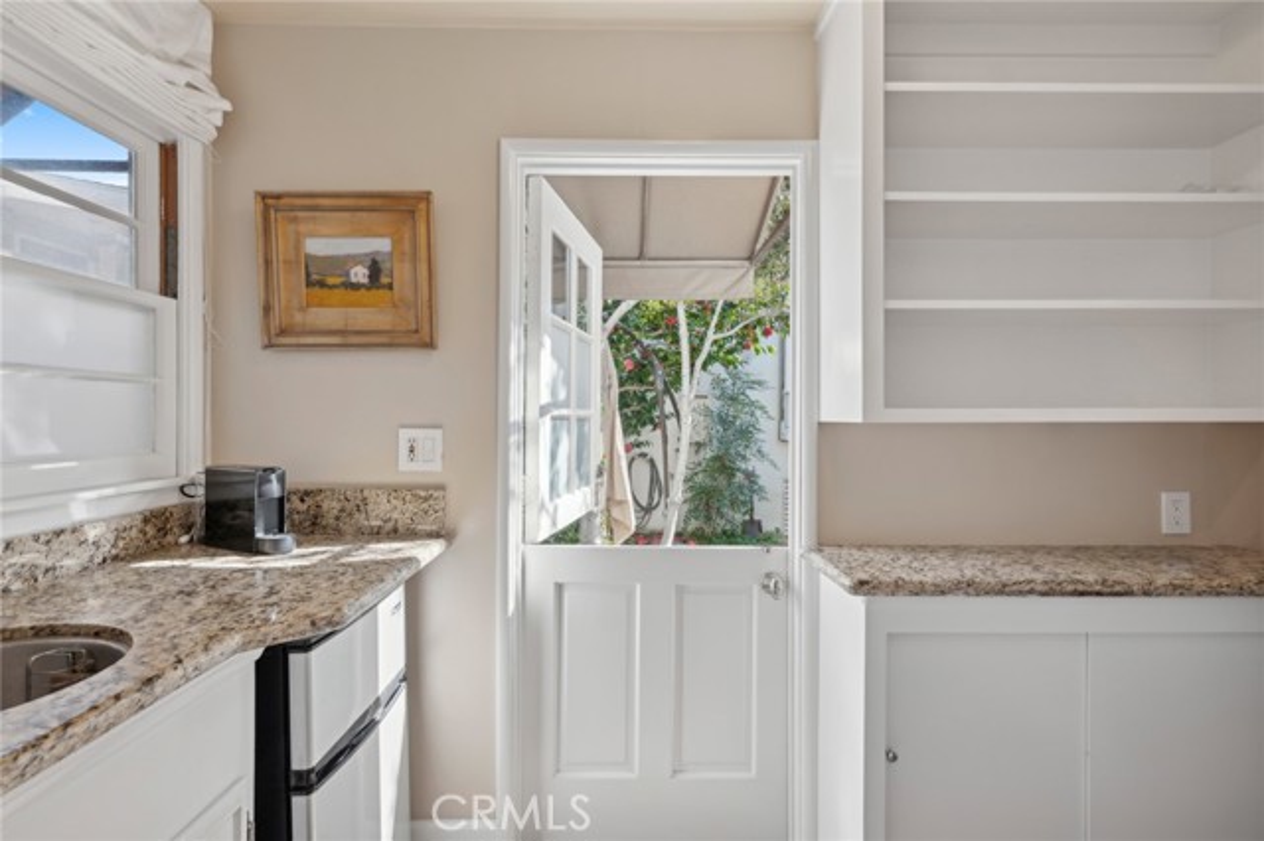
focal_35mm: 16
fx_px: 561
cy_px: 420
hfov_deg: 96.8
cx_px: 632
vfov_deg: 73.7
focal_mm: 16
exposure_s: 1/60
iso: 200
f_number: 9
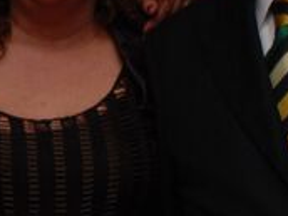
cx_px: -50
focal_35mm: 156
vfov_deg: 9.5
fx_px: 1298
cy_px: 126
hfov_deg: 12.4
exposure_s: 1/60
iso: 320
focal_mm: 20
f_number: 5.6
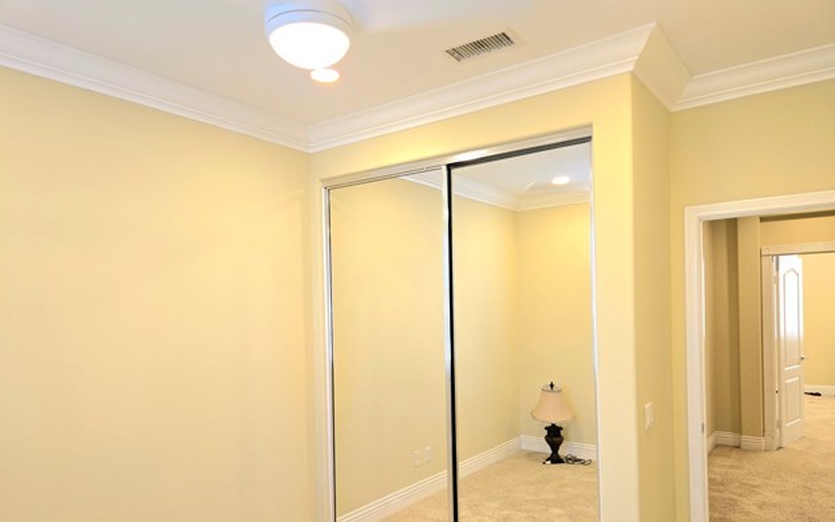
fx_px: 569
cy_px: 309
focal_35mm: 25
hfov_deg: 72.5
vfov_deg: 49.0
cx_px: 419
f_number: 1.8
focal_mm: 5.4
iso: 40
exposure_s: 1/60.2
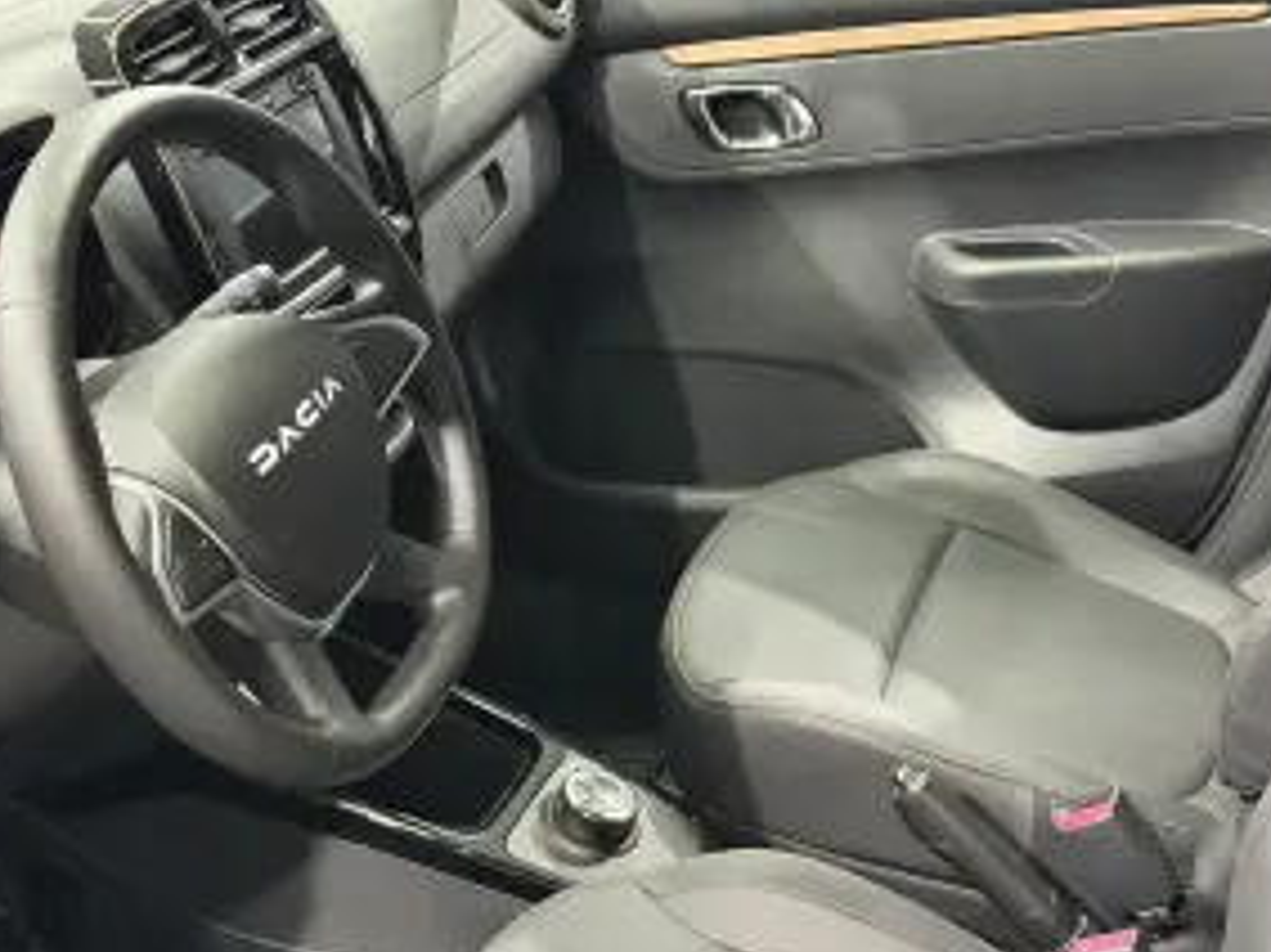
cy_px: 602
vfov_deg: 23.9
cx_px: 566
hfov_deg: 31.7
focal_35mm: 61
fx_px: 2239
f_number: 1.78
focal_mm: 6.76
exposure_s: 1/25
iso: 640
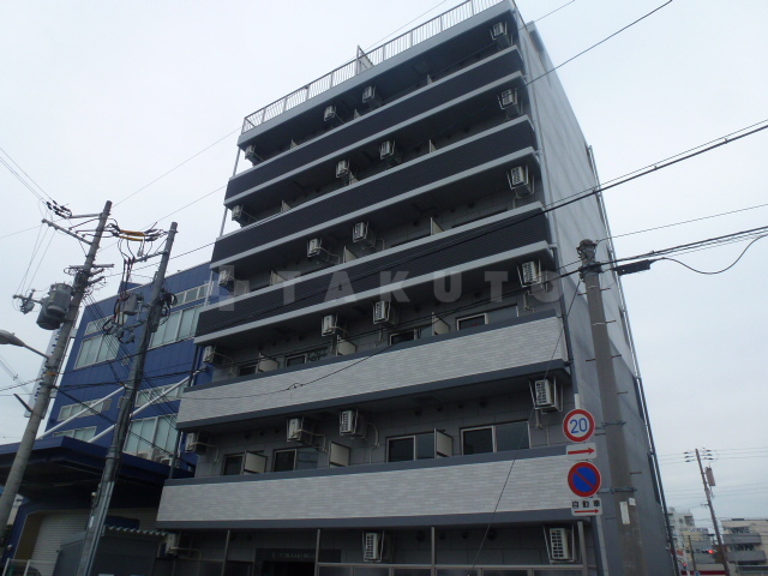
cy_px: 288
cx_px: 384
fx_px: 532
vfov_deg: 56.8
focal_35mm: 24
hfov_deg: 71.6
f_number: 4
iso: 100
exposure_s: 1/640
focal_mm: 4.3
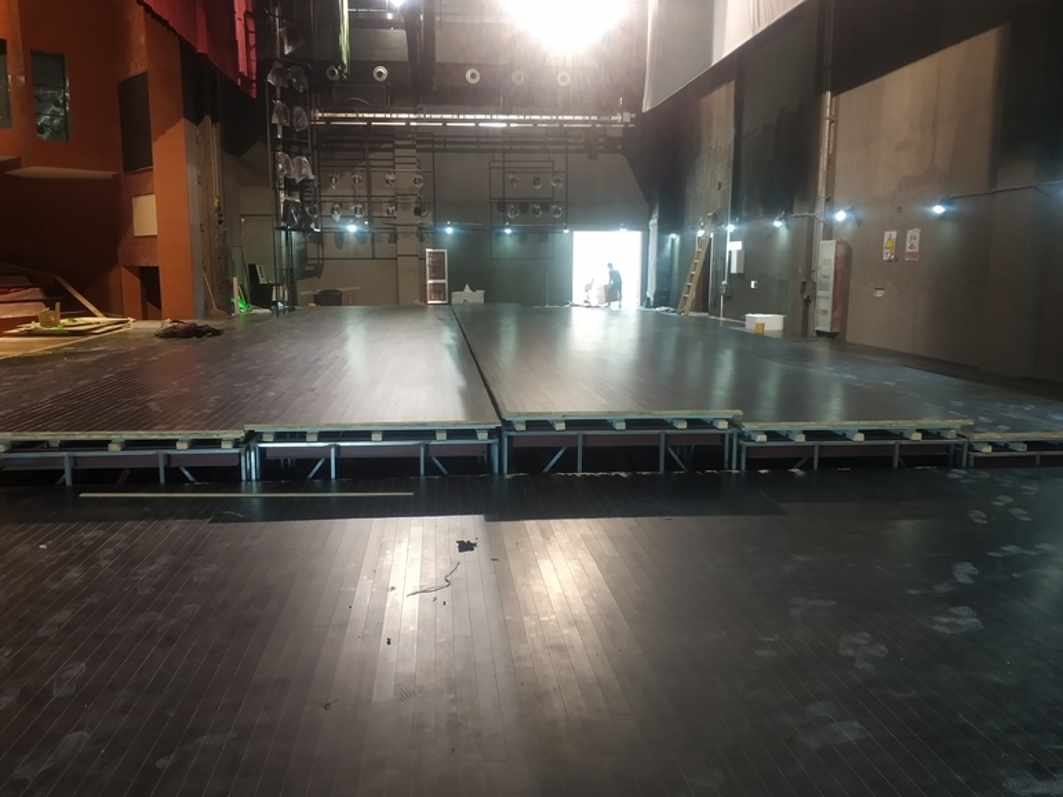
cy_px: 394
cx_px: 531
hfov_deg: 63.5
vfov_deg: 49.7
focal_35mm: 28
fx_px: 860
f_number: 1.8
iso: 385
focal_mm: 3.82
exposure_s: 1/17
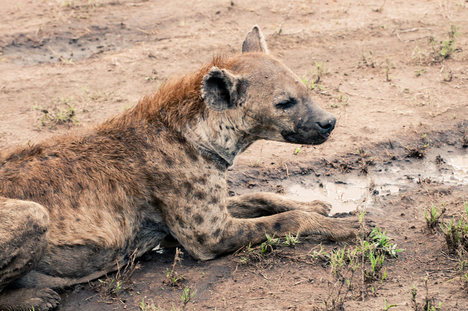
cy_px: 156
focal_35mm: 120
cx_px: 234
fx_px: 1558
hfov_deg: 17.1
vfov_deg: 11.4
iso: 200
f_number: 6.3
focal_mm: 80
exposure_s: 1/100
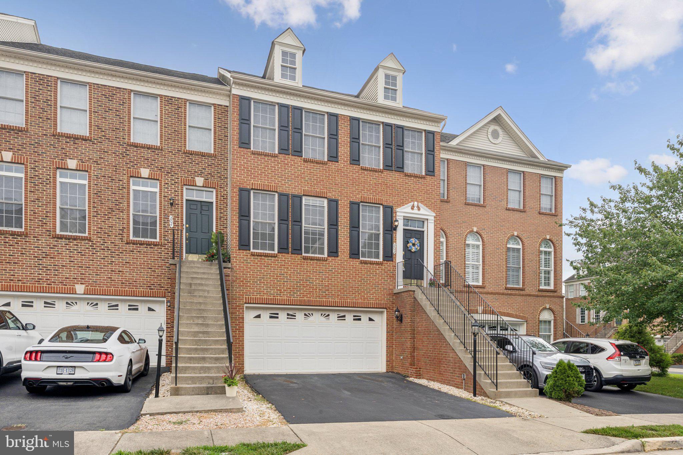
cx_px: 342
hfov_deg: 78.6
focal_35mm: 22
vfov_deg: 57.2
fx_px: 417
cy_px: 228
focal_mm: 22
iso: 160
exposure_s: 1/80
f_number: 14
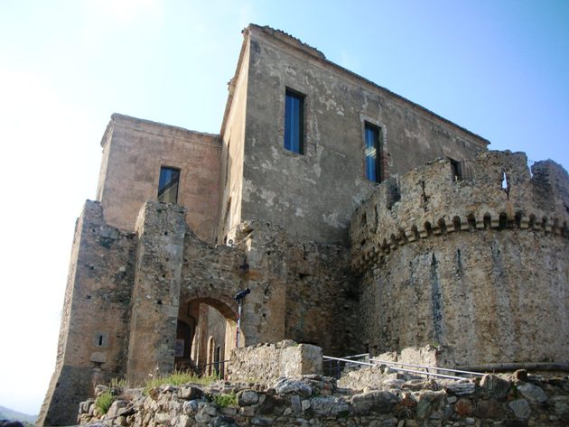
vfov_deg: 40.7
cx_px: 284
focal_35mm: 35
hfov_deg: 52.6
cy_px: 214
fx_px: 576
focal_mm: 5.8
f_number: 8.5
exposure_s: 1/57.1
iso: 50
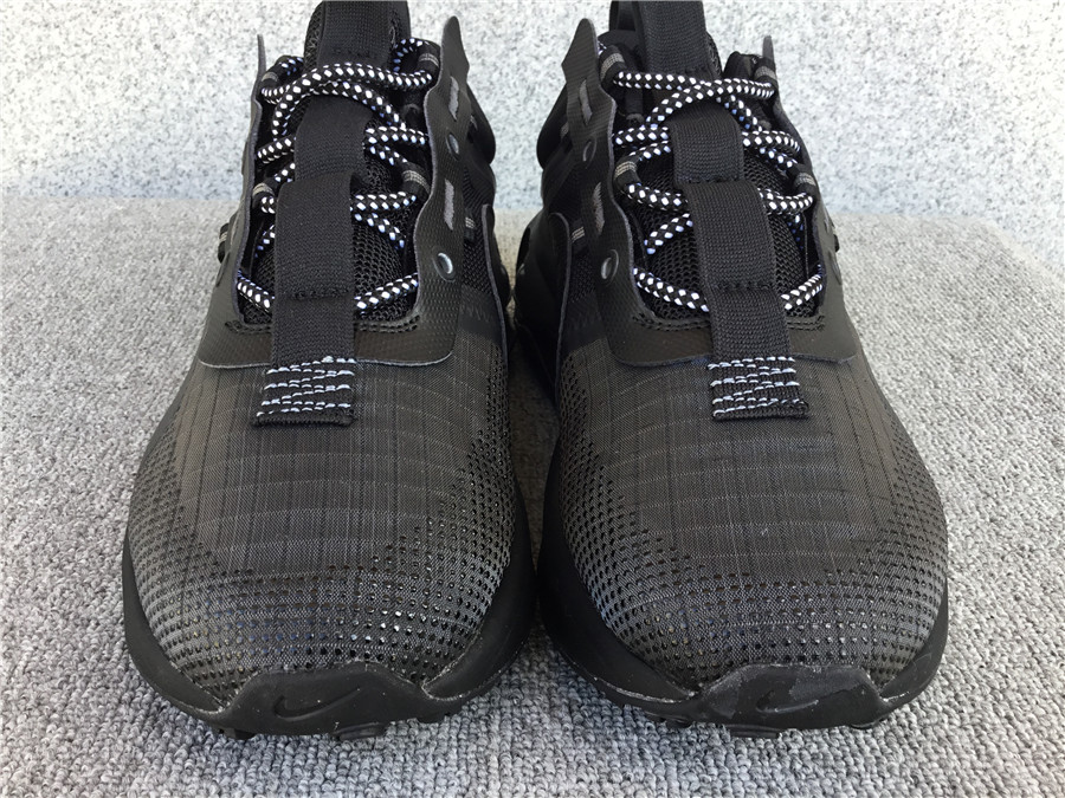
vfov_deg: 45.4
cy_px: 399
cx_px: 532
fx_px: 954
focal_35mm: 31
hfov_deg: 58.4
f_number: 2.4
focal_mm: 3.3
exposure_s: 1/100
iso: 32
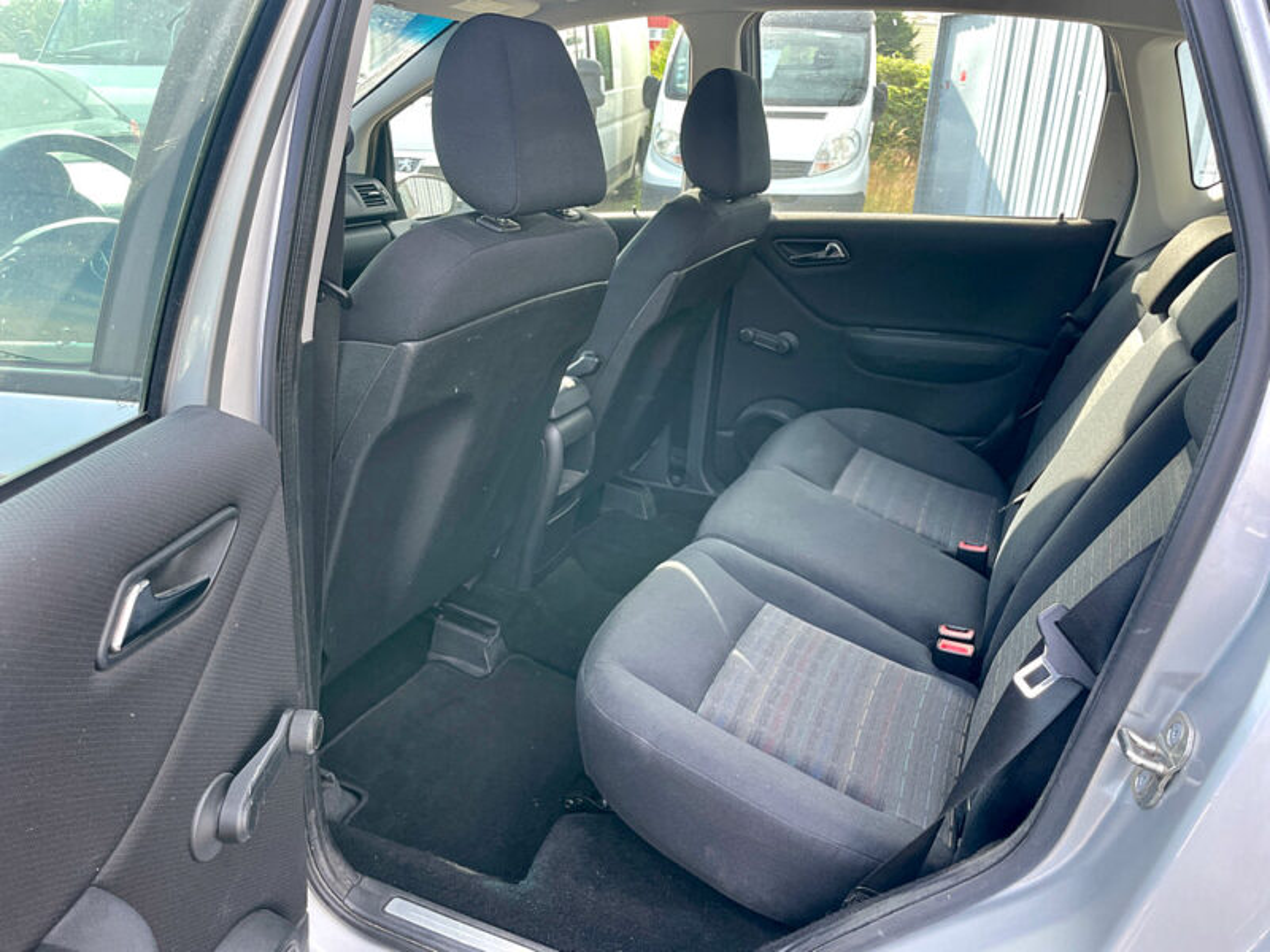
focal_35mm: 26
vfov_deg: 53.1
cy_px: 476
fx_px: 954
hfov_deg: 67.3
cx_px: 635
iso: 40
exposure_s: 1/121
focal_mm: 4.2
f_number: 1.6
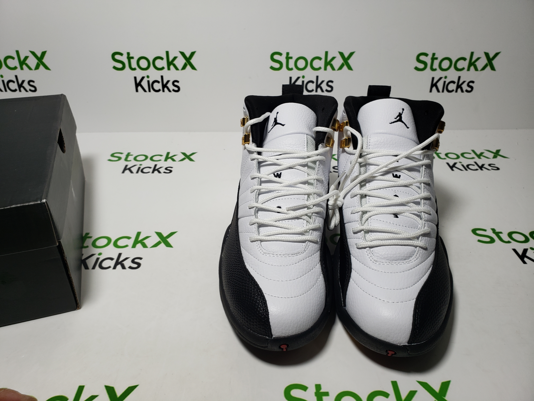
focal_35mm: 26
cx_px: 267
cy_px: 200
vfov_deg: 53.1
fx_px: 401
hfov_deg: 67.3
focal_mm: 4.3
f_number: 2.4
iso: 50
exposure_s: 1/268
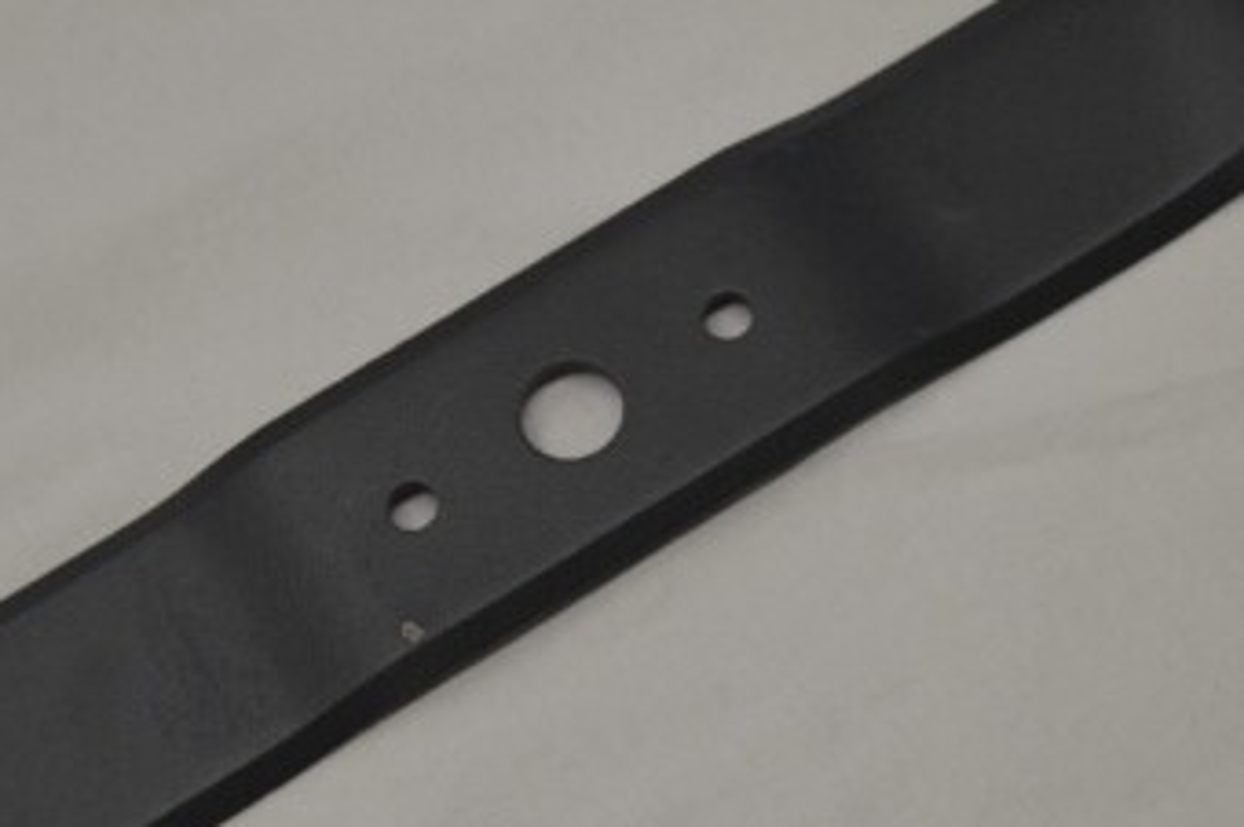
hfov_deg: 18.9
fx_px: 3728
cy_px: 401
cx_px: 542
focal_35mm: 108
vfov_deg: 12.7
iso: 400
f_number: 4.5
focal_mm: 34
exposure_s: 1/80
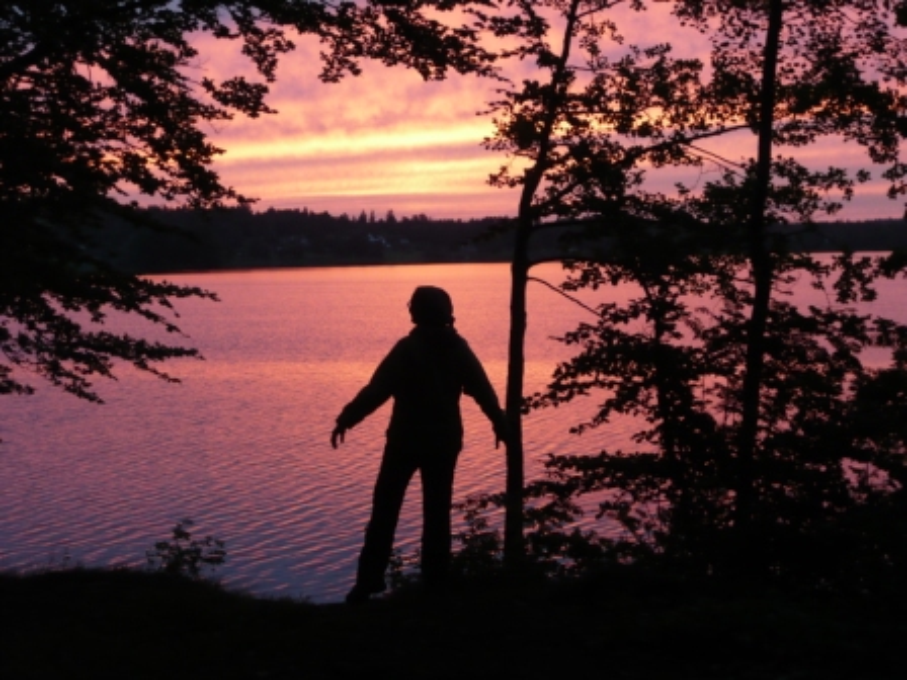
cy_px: 340
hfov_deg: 30.7
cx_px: 454
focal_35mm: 63
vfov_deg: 23.3
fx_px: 1651
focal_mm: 10.3
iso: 200
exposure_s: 1/25
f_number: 4.3
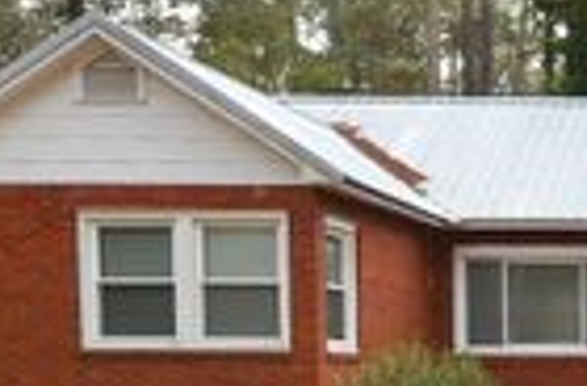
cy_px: 464
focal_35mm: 86
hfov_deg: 21.7
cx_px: 738
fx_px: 1396
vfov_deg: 15.2
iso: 200
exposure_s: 1/160
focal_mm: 16
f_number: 9
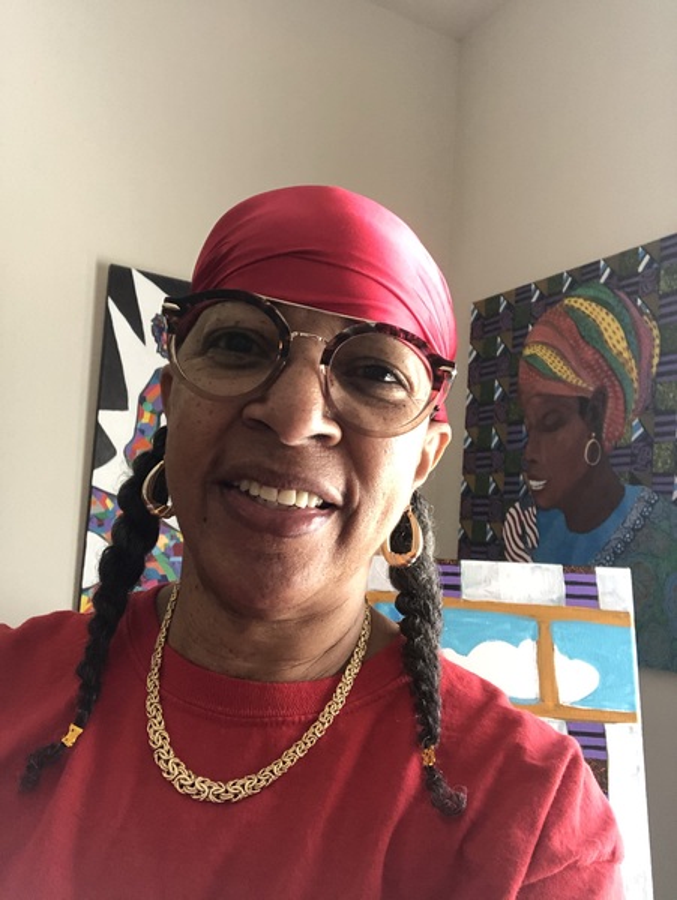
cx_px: 338
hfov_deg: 44.2
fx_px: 833
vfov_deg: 56.8
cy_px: 450
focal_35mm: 32
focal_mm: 2.87
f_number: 2.2
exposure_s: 1/60
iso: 250
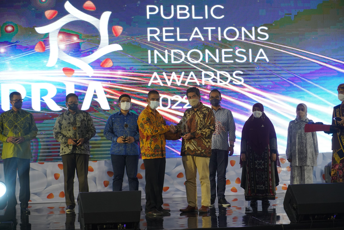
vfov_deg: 19.5
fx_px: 669
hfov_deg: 28.8
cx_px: 172
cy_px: 115
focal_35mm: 70
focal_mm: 70
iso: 2000
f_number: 4
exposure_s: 1/125
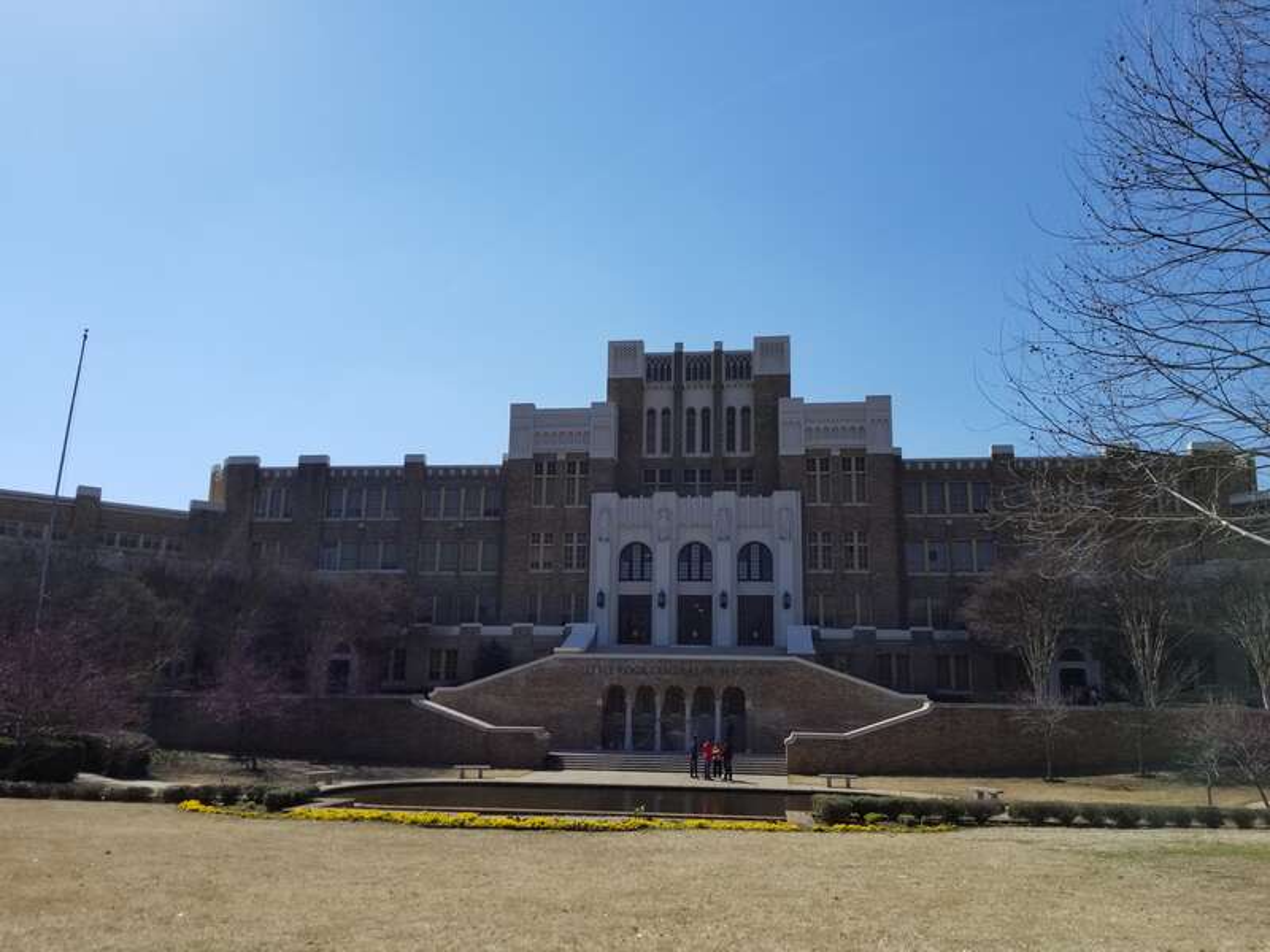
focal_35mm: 26
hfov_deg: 67.3
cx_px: 635
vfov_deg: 53.1
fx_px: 954
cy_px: 476
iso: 50
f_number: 1.7
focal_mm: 4.25
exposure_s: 1/3864
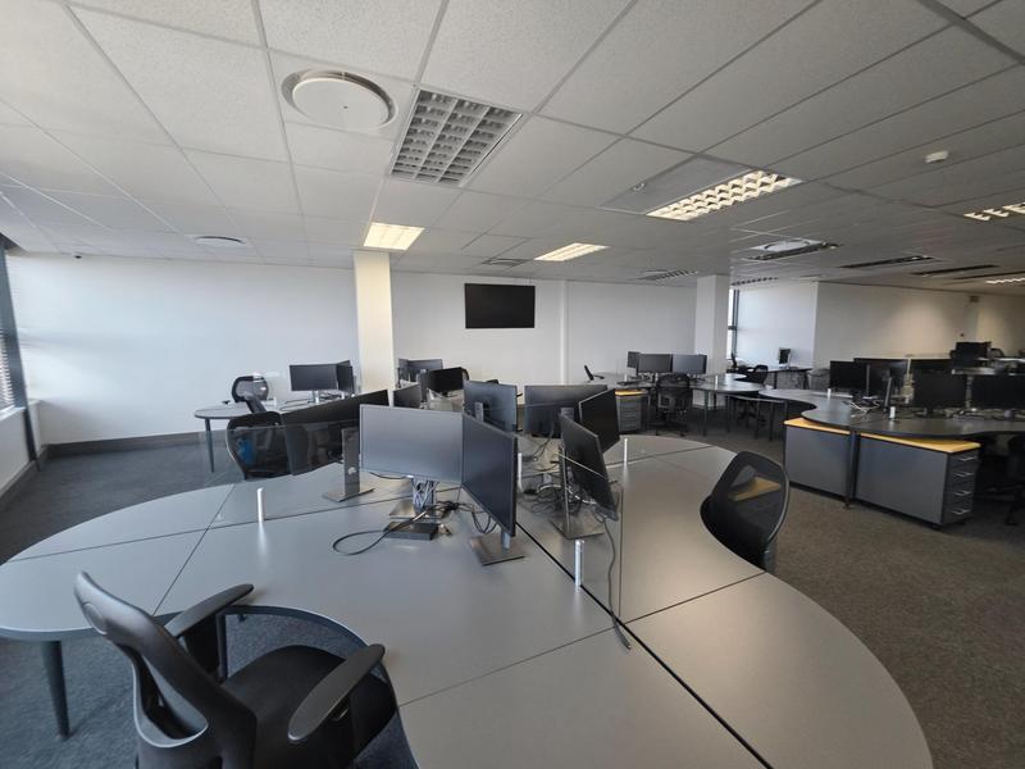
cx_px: 512
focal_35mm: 13
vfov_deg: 89.9
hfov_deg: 106.2
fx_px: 385
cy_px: 384
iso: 200
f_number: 1.9
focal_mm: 2.2
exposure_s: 1/100
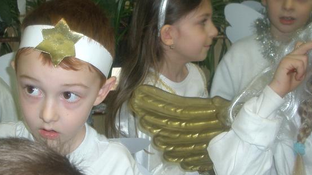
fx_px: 455
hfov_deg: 37.7
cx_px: 126
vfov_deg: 21.8
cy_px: 105
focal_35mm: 55
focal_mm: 5.8
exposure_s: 1/40
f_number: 2.6
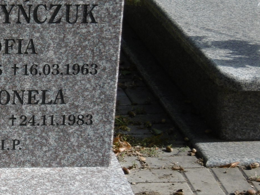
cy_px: 94
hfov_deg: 12.9
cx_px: -20
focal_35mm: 150
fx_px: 1127
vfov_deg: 9.9
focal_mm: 12.1
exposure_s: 1/500
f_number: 4.4
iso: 100
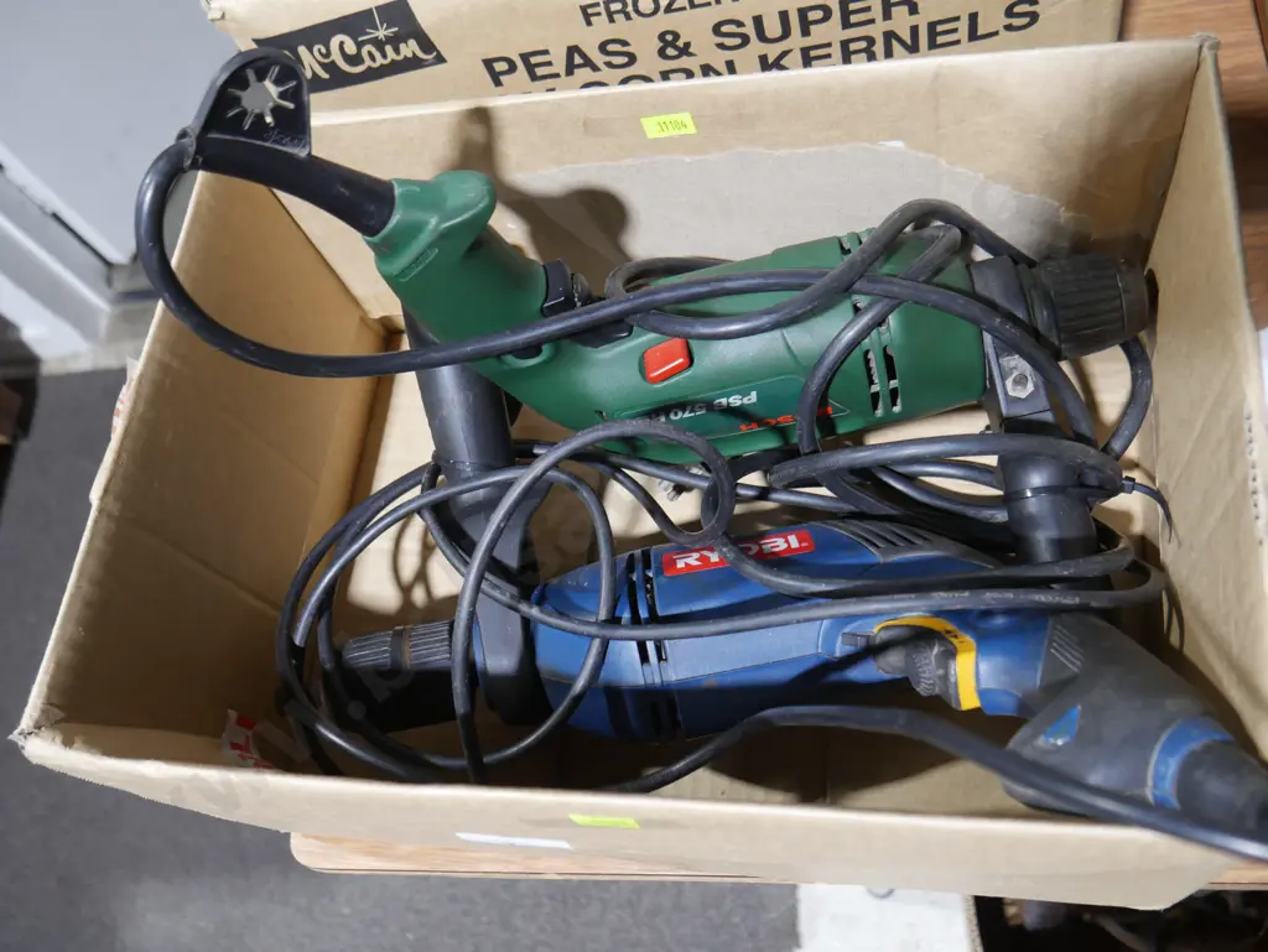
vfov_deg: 44.2
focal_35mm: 32
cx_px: 634
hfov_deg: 56.8
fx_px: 1173
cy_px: 476
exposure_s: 1/60
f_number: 3.6
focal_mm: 16
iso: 640
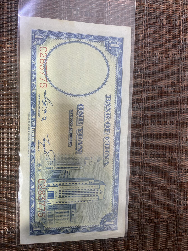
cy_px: 126
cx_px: 94
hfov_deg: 53.1
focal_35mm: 26
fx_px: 188
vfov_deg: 67.3
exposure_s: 1/50
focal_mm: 4.25
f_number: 1.8
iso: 320
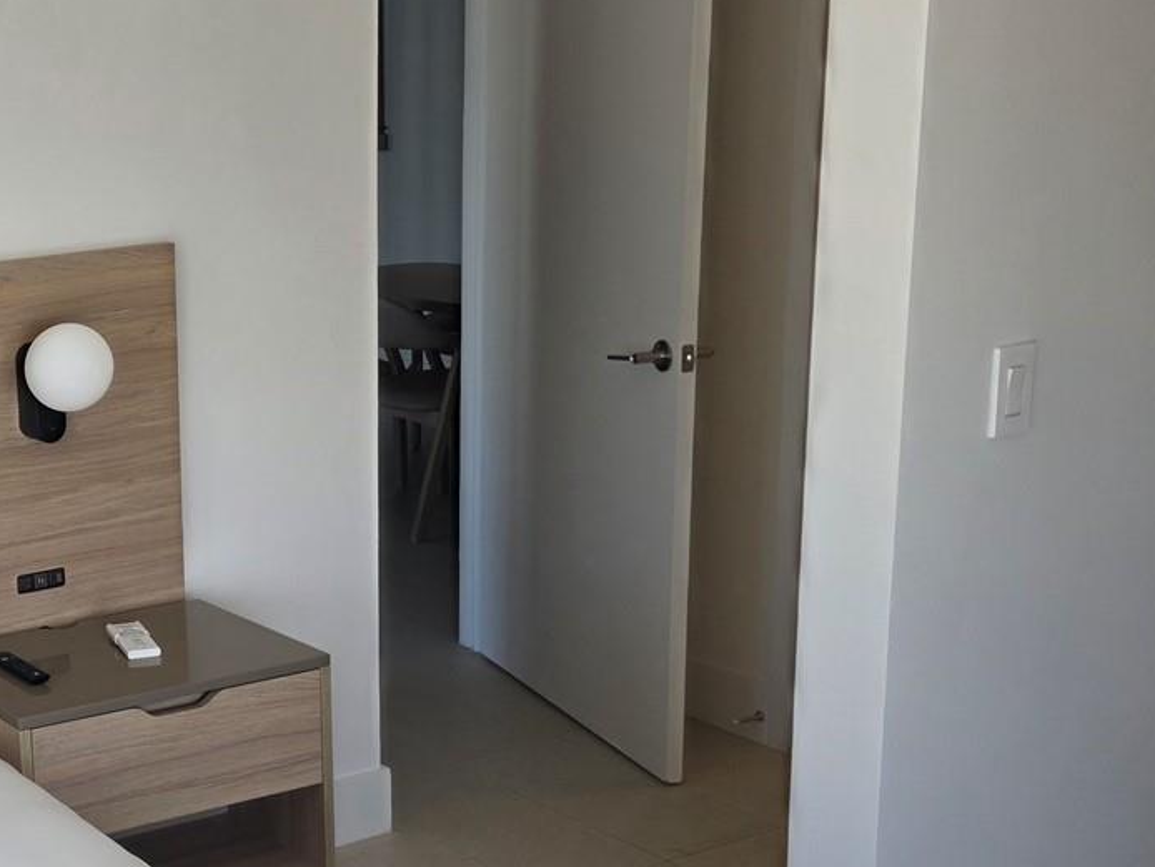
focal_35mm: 53
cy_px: 508
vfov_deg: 27.5
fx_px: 1769
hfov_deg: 31.7
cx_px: -138
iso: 64
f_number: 1.7
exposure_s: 1/180
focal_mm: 6.3
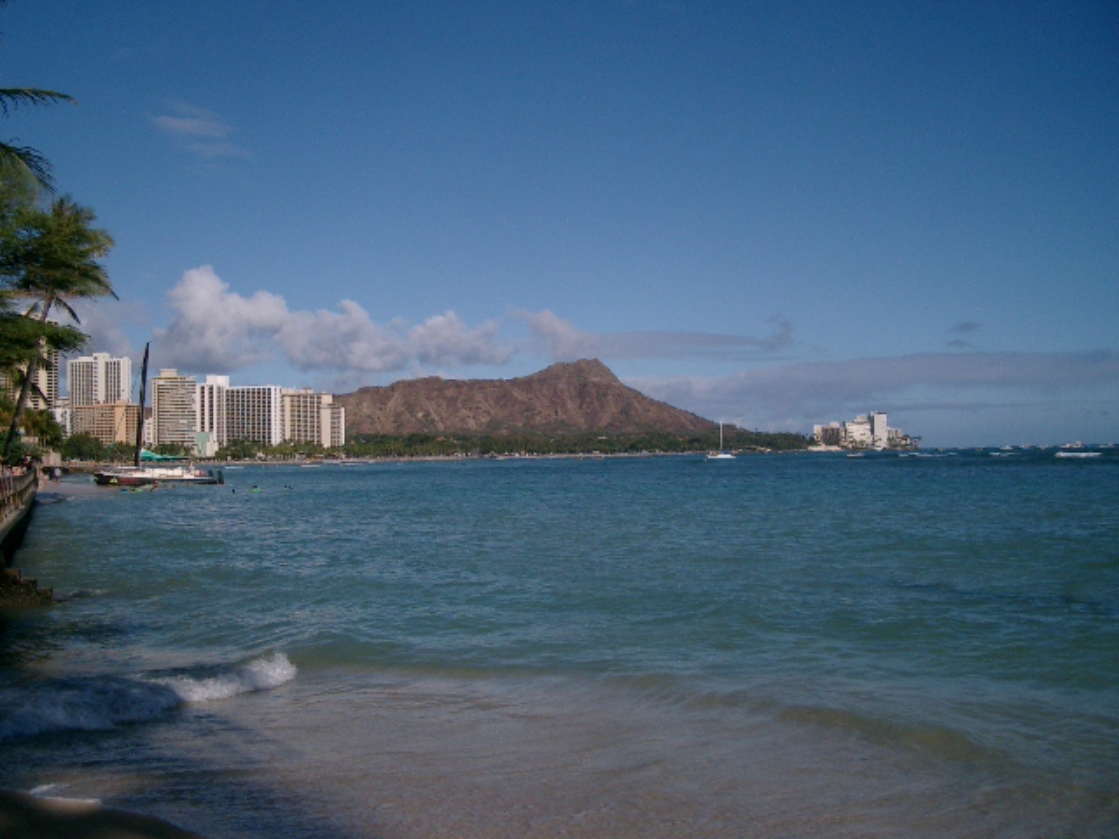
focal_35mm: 37
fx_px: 1196
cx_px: 560
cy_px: 420
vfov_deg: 38.7
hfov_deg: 50.1
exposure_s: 1/2000
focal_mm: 7.6
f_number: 5
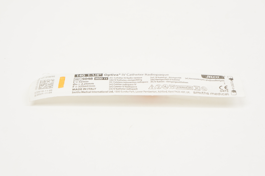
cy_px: 88
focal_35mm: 63
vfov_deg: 21.5
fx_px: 463
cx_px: 132
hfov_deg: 31.9
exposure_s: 1/50
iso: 400
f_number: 6.3
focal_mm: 42
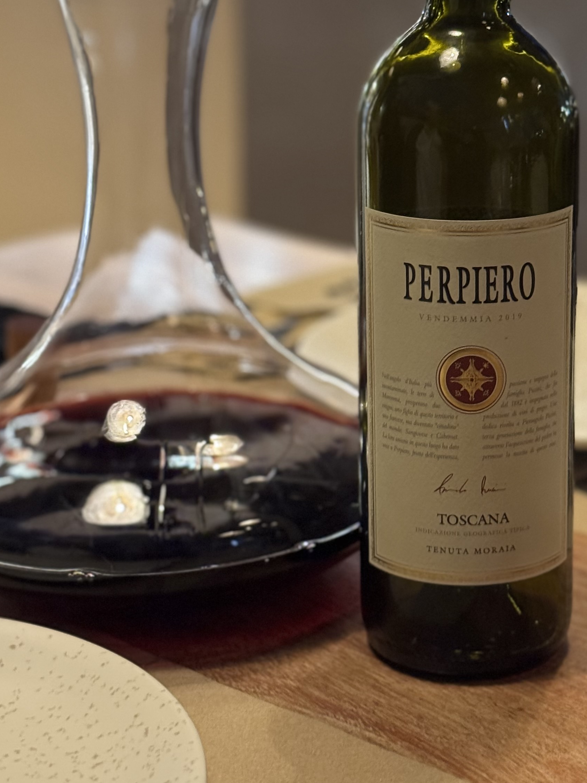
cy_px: 295
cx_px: 462
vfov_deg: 22.7
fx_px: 1944
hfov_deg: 17.0
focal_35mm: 86
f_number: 1.78
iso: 640
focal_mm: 6.76
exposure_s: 1/25
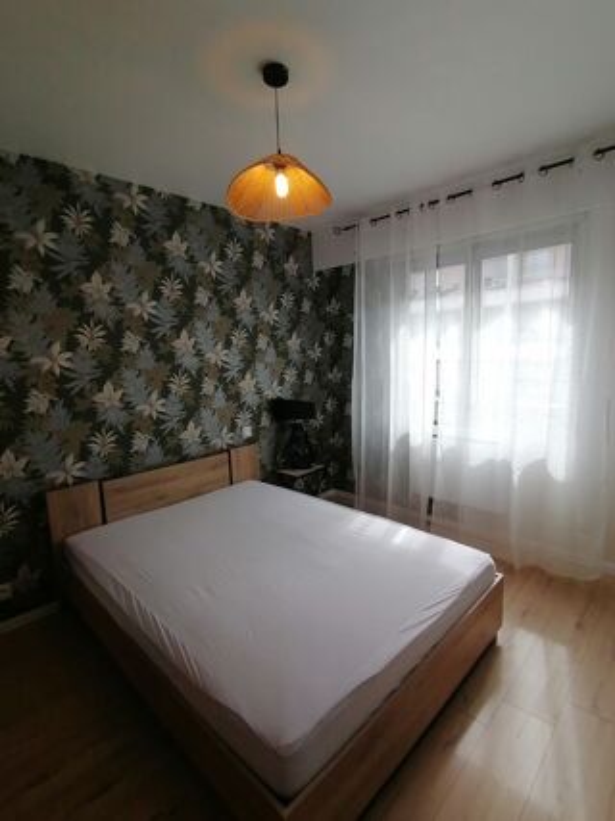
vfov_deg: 91.0
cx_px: 308
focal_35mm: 17
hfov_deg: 74.7
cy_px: 410
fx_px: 403
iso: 50
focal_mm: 2.7
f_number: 2.4
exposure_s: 1/136
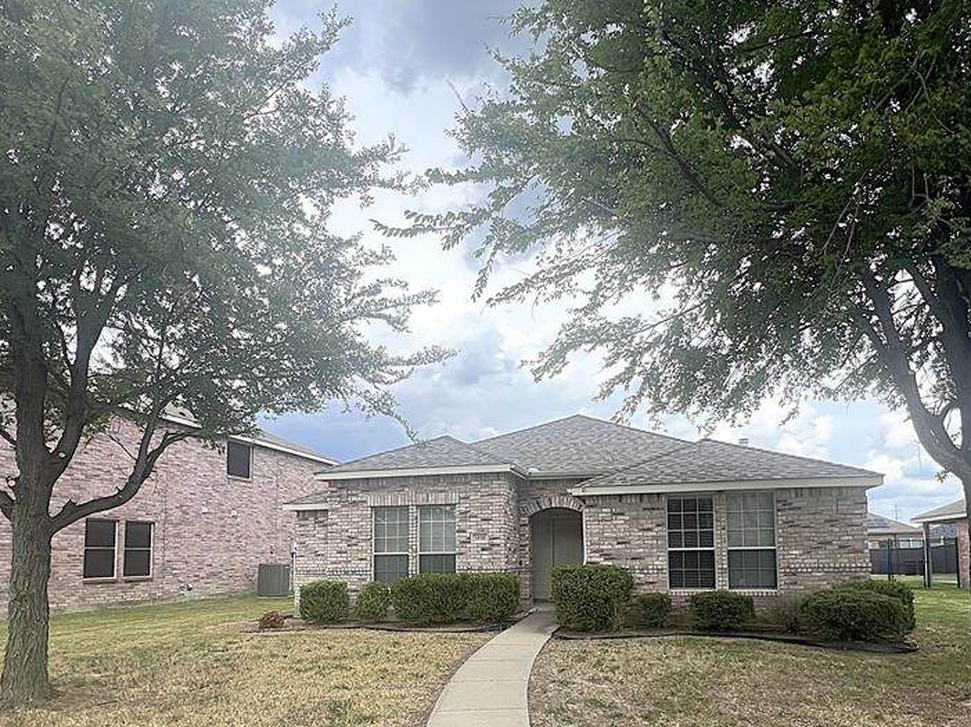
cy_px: 516
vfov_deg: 65.7
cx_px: 543
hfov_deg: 84.3
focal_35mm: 19
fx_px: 533
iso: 32
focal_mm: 1.57
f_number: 1.8
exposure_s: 1/758
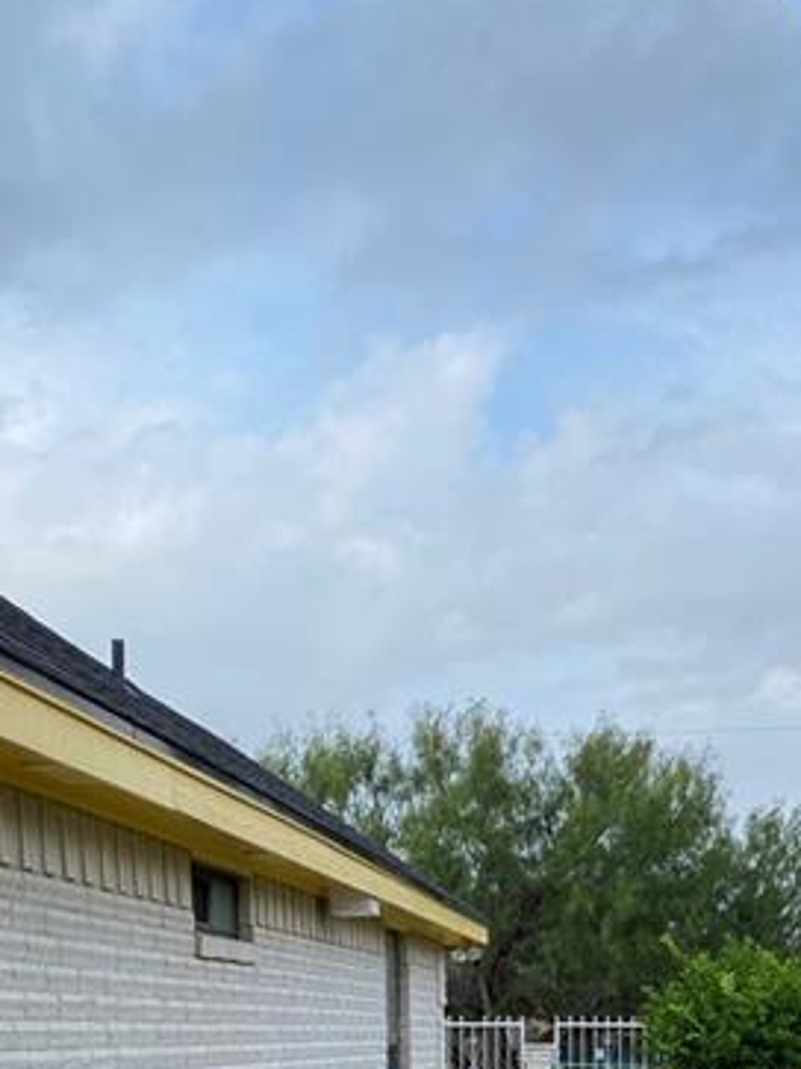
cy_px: 1110
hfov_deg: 25.9
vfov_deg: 31.8
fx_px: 1698
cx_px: 683
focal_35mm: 55
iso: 32
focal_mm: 4.25
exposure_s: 1/1147
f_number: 1.8
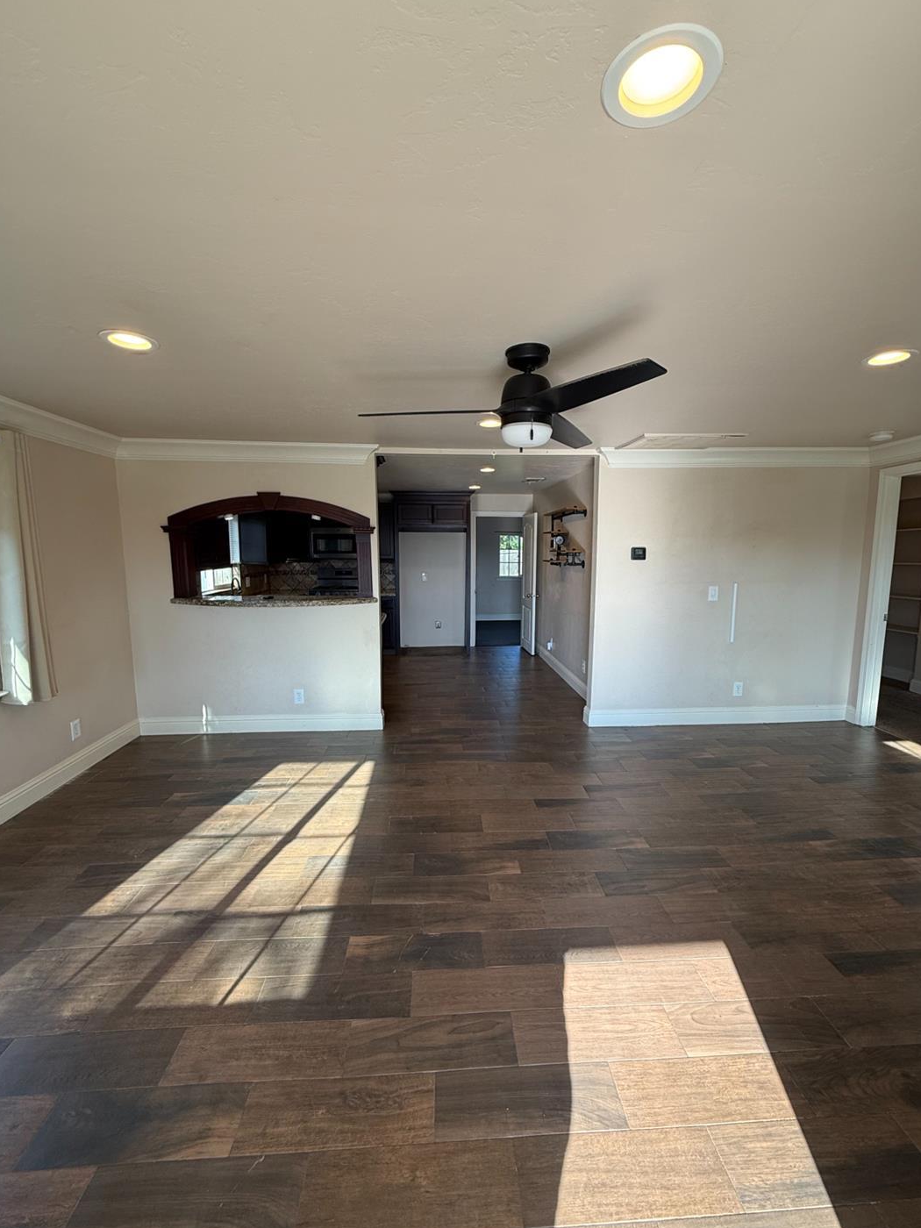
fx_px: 532
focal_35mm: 15
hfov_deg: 81.7
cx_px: 471
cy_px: 621
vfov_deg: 98.2
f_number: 2.2
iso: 64
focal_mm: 2.22
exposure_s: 1/120
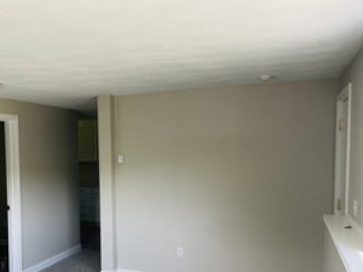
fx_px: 440
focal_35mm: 42
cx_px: 74
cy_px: 192
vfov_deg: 33.9
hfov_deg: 42.8
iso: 80
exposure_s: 1/121
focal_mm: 4.2
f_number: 1.6
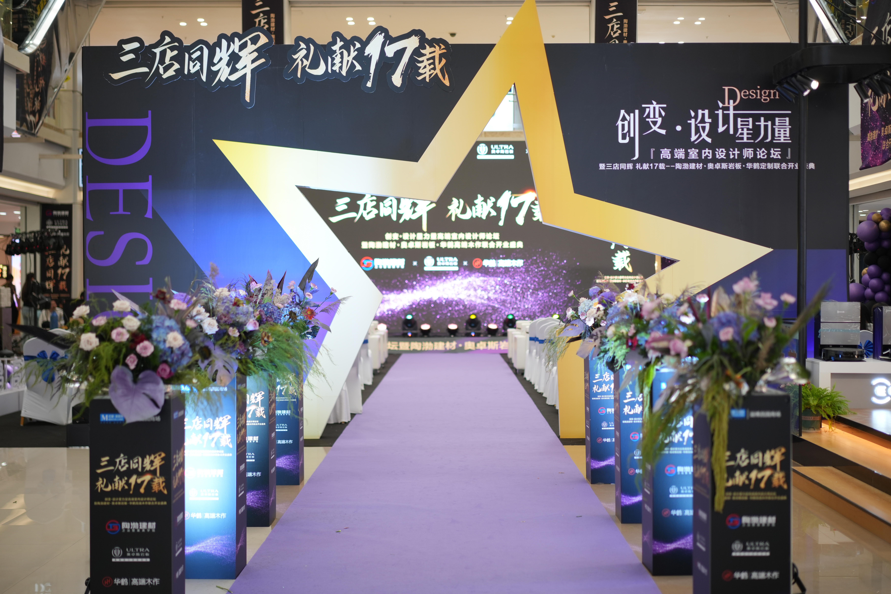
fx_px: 1361
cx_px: 446
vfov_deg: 24.6
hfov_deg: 36.2
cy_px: 297
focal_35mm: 55
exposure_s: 1/160
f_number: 1.8
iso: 250
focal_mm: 55
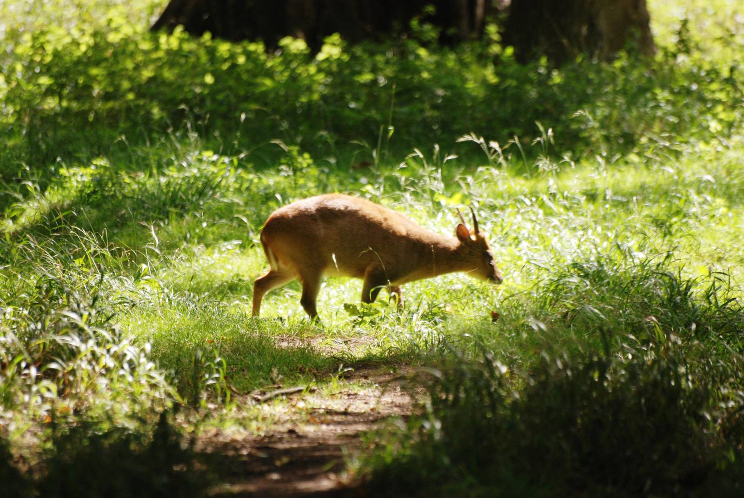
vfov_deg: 3.1
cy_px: 249
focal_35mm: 450
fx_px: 9311
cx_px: 372
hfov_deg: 4.6
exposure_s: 1/250
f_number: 5.6
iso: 400
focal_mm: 300
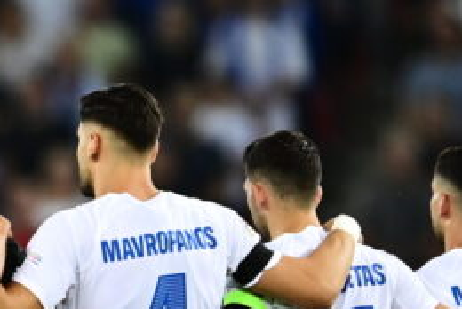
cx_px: -142
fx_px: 23691
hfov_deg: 1.1
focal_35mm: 1844
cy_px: 313
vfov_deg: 0.7
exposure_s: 1/1250
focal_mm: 400
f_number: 2.8
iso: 4000
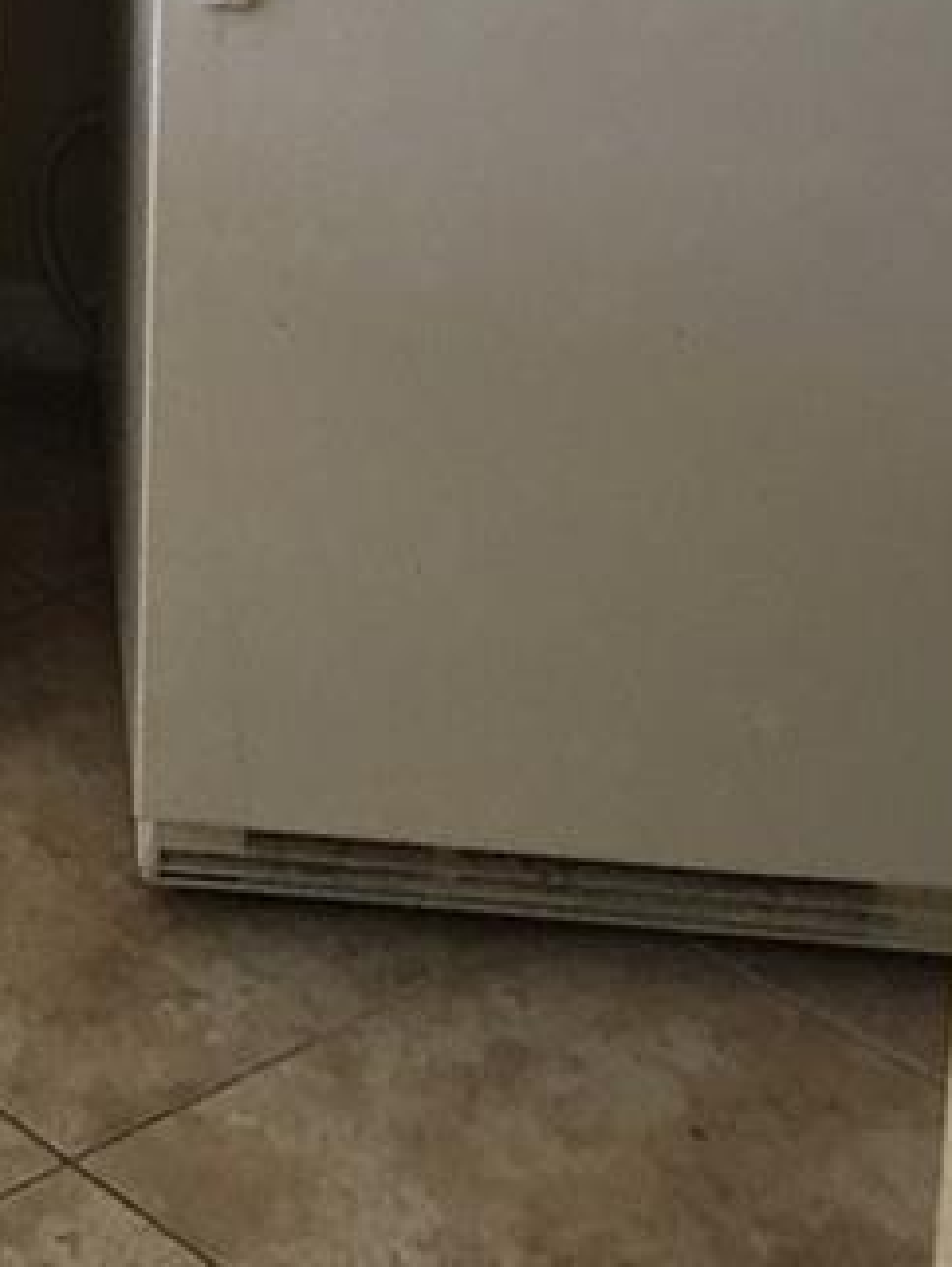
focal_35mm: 108
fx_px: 3955
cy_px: -590
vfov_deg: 16.7
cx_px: -767
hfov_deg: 12.5
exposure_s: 1/30
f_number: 2.2
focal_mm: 4.15
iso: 40
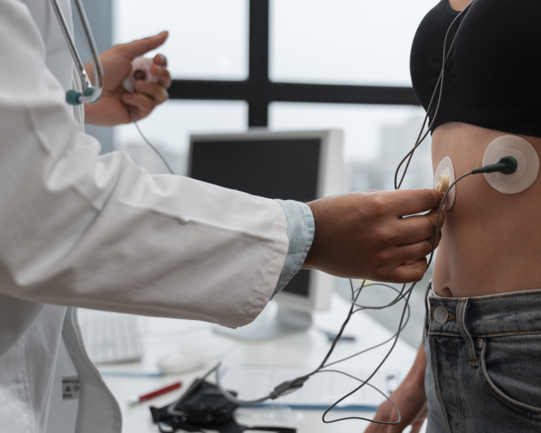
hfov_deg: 38.0
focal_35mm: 49
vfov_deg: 30.8
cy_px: 216
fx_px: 785
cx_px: 310
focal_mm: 39
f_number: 2.8
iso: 400
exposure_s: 1/160
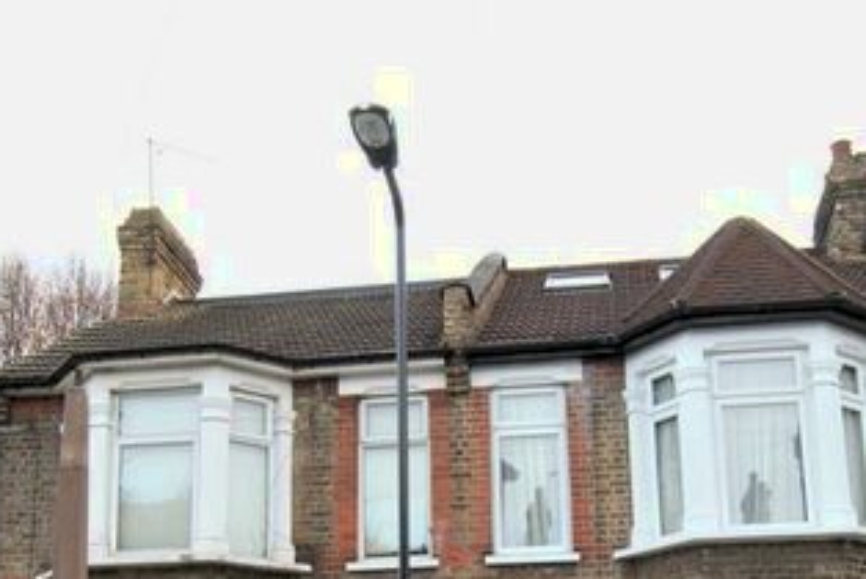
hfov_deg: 39.5
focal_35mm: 50
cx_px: 466
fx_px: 1207
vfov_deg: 25.7
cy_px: 571
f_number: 9
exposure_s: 1/50
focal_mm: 15
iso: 200
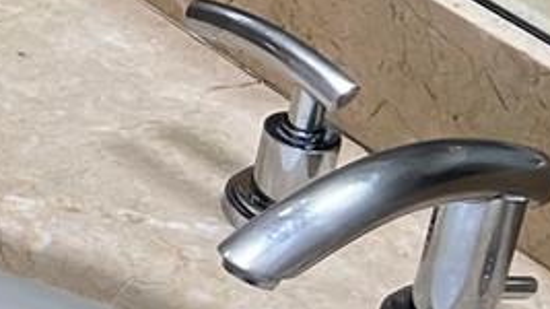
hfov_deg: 9.9
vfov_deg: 6.9
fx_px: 2479
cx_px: -1036
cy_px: -299
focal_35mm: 170
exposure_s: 1/120
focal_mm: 5.7
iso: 125
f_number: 1.5
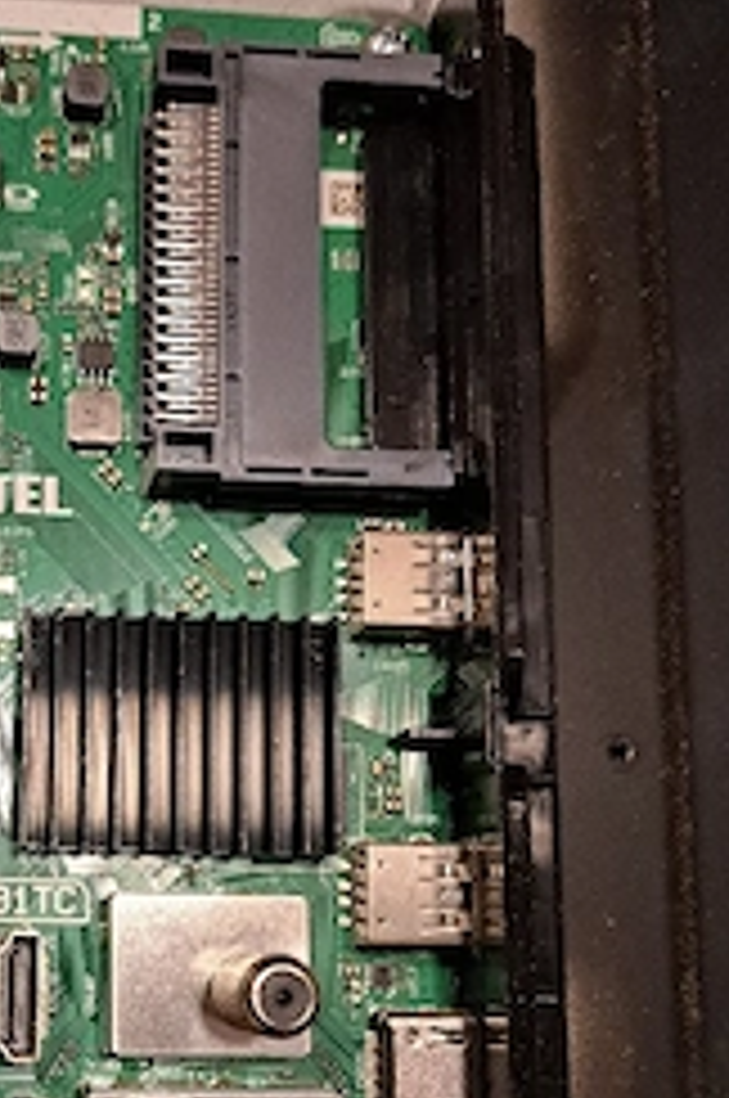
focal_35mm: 41
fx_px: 1249
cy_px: 738
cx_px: 58
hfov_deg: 30.9
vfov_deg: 46.7
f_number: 1.8
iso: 250
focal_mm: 5.23
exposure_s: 1/25
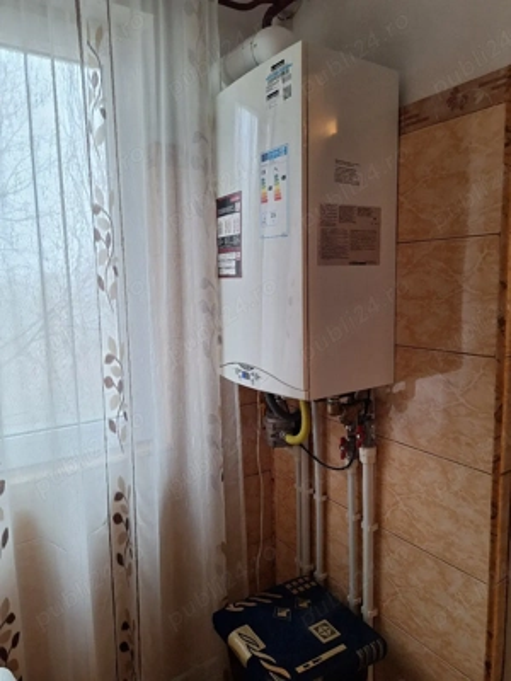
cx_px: 256
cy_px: 340
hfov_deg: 58.9
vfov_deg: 73.9
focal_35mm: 23
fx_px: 453
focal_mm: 5.54
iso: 100
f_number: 1.8
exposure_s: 1/50
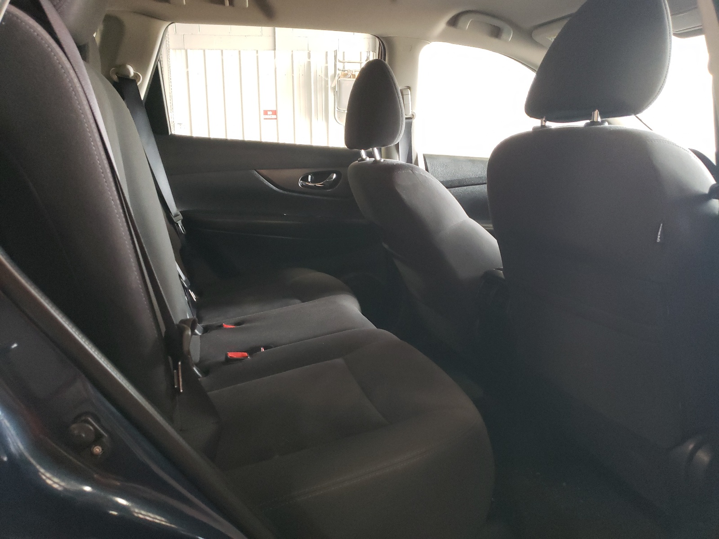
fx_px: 540
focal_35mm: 26
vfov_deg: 53.1
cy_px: 270
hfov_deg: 67.3
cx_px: 360
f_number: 1.5
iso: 339
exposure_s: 1/60.2
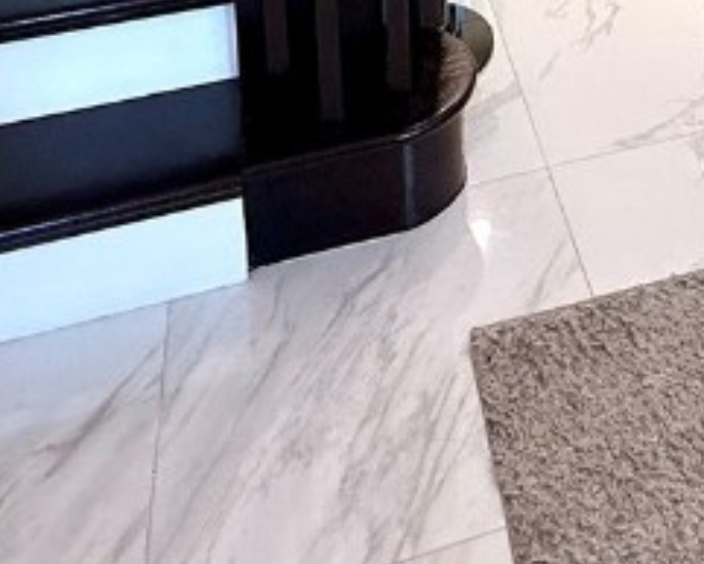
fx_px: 1209
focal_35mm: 58
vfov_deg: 18.6
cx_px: 666
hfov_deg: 30.6
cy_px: -523
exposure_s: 1/120
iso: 125
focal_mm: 2.22
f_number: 2.2
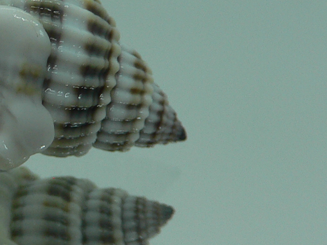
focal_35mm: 93
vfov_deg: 15.9
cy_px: 114
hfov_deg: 20.5
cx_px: 5
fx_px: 878
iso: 80
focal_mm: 4.6
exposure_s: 1/80
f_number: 2.8
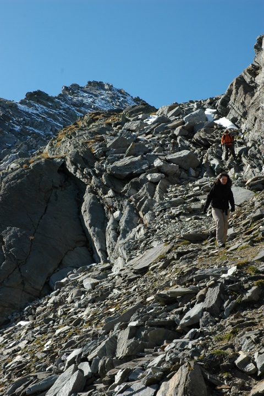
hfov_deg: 18.9
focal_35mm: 72
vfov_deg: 28.1
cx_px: 132
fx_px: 792
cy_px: 198
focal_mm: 48
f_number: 10
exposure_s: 1/250
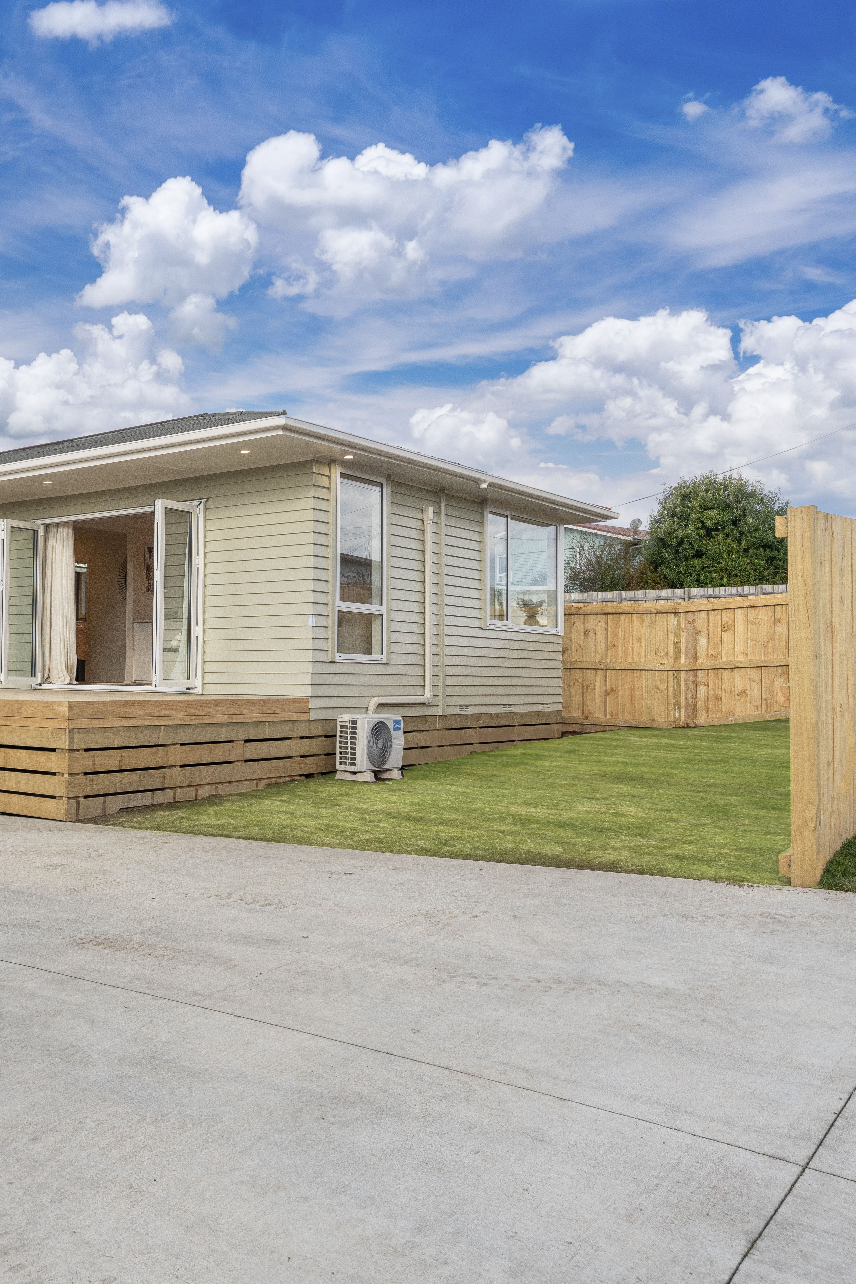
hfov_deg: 38.4
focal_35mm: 32
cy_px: 636
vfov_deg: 59.1
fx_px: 1133
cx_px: 75
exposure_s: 1/500
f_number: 7.1
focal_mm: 20.5
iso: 640
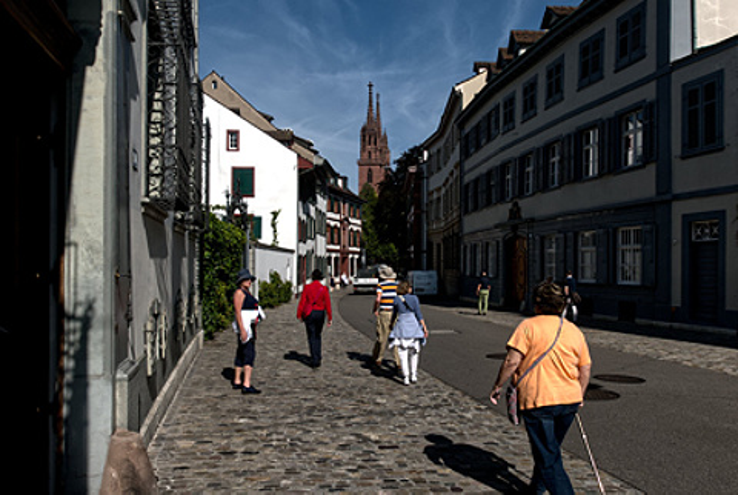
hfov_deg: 73.6
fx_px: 493
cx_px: 369
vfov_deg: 53.3
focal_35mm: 24
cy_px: 248
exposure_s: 1/1300
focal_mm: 10.9
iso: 200
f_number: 5.6
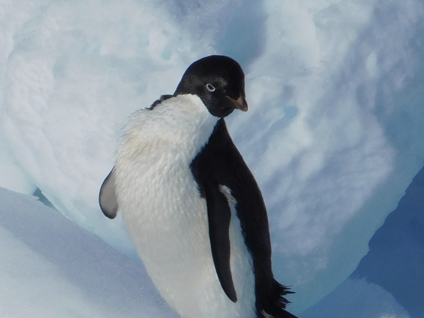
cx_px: 39
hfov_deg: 1.0
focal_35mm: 2084
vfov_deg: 0.7
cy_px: 266
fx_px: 25523
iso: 125
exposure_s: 1/1250
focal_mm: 132.8
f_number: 6.4
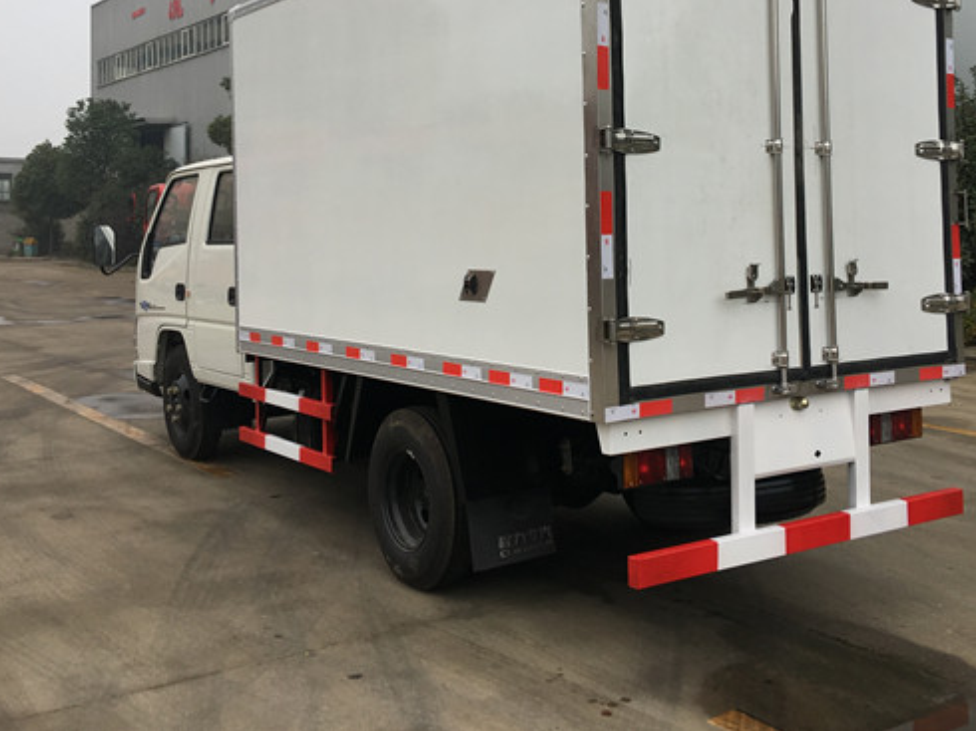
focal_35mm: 42
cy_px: 205
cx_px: 554
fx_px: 1184
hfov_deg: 44.7
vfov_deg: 33.8
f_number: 2.2
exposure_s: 1/183
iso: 25
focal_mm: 4.15
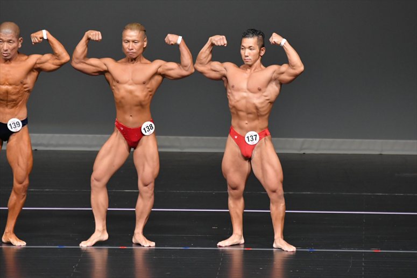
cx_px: 208
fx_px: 4342
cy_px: 139
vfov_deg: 3.7
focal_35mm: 375
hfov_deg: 5.5
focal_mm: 250
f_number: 5.6
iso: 4000
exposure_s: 1/400
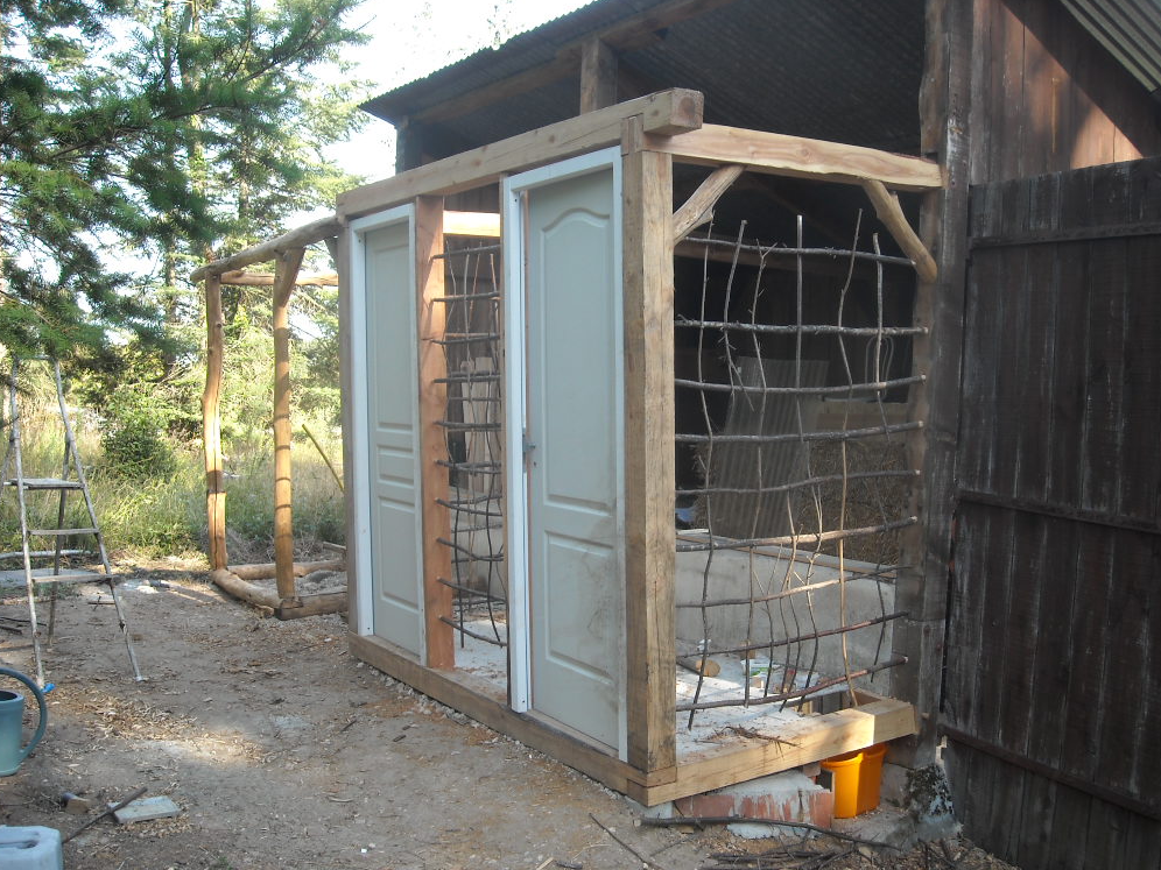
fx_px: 1207
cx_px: 582
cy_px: 441
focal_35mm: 36
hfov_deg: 51.4
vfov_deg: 39.7
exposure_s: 1/114
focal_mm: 5.7
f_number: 2.8
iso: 64
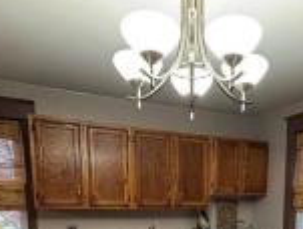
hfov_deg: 48.9
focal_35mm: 37
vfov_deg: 33.5
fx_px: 325
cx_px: 211
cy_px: 255
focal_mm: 2.22
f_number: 2.2
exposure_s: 1/60
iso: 500
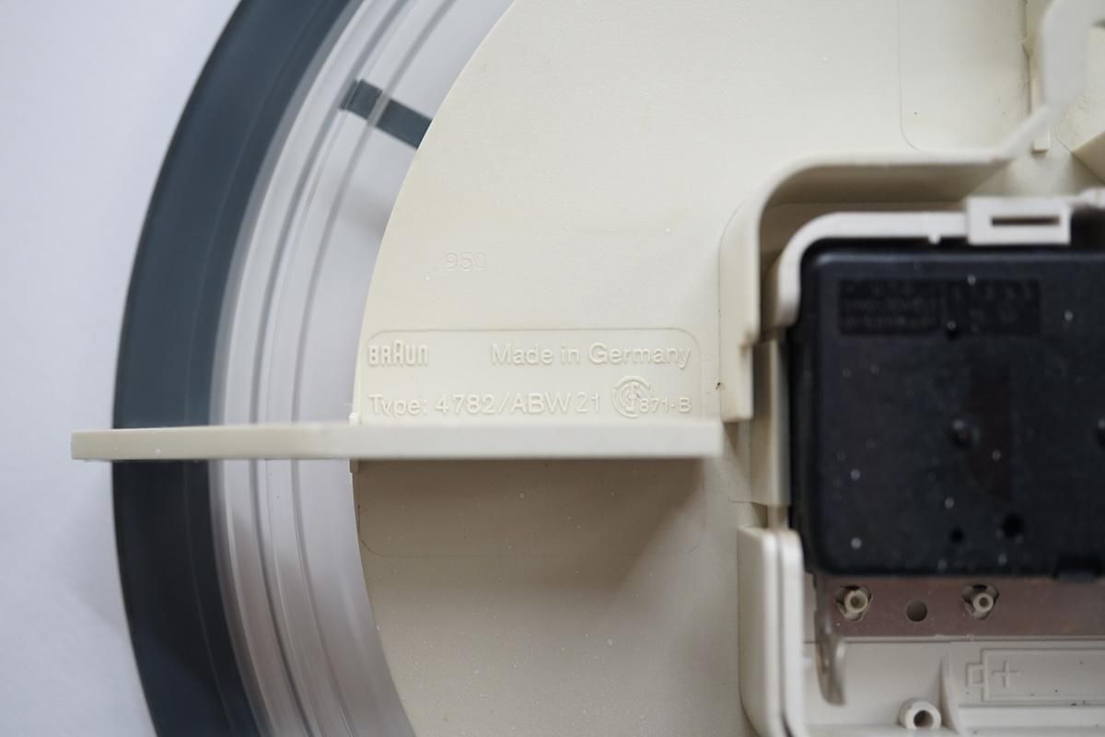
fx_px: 1381
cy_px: 368
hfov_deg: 43.6
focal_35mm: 45
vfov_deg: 29.9
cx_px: 552
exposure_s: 1/80
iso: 500
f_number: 4
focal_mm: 30
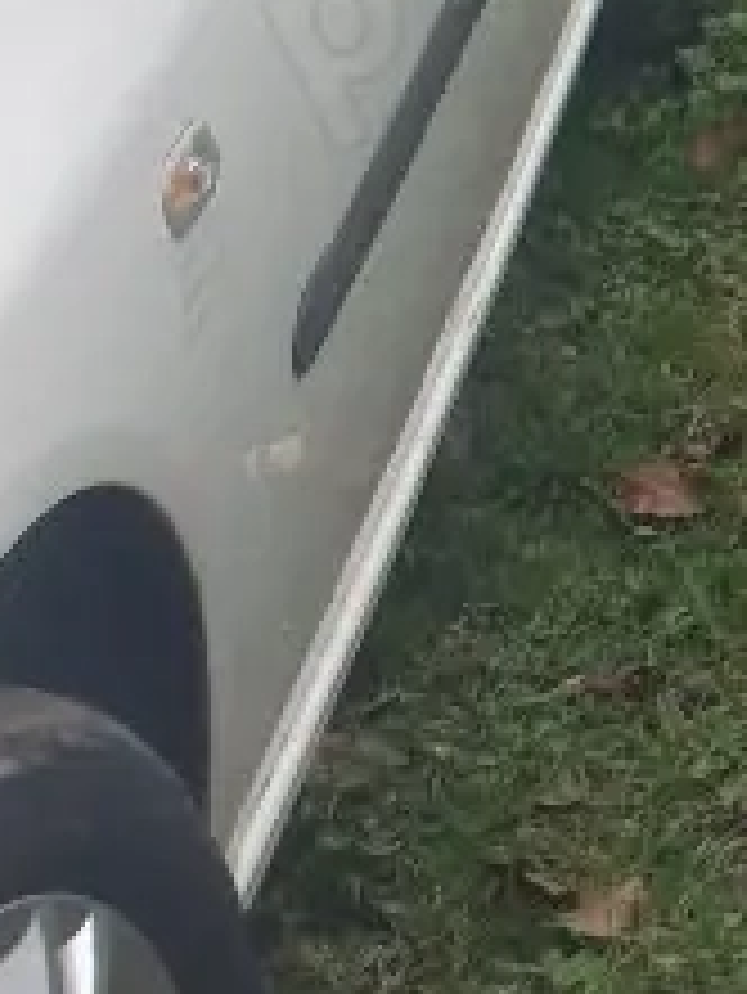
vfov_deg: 12.4
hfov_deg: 8.1
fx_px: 4513
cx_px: 2205
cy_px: -88
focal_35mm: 157
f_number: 2.4
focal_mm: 4.3
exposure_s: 1/60.2
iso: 64
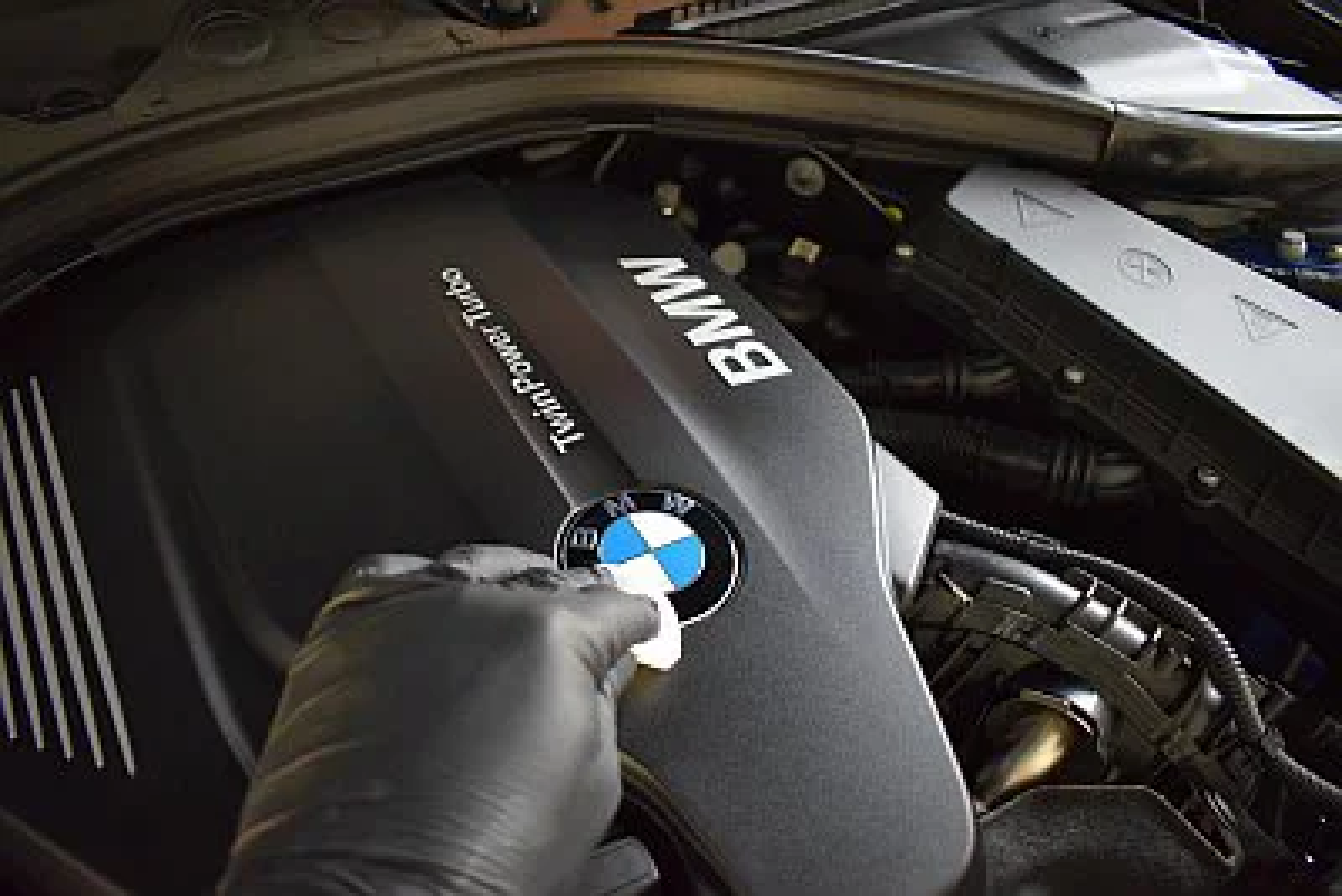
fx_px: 1007
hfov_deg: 67.4
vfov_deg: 48.0
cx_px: 671
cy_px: 448
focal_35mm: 27
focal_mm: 18
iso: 3200
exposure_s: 1/50
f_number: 3.5
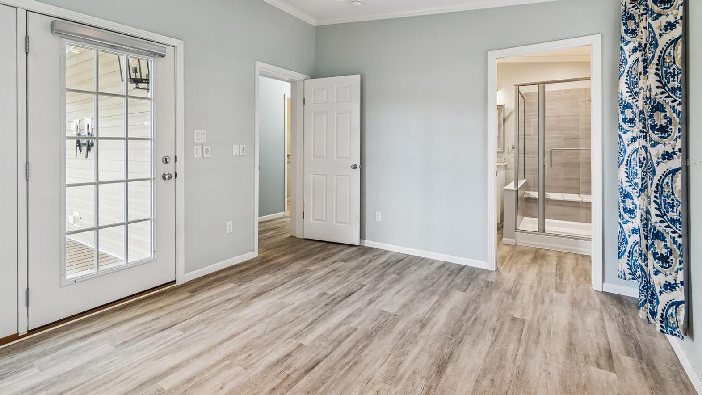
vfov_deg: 66.6
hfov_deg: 99.4
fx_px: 298
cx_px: 357
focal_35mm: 16
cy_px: 162
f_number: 7.1
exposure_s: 1/25
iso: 100
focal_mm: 10
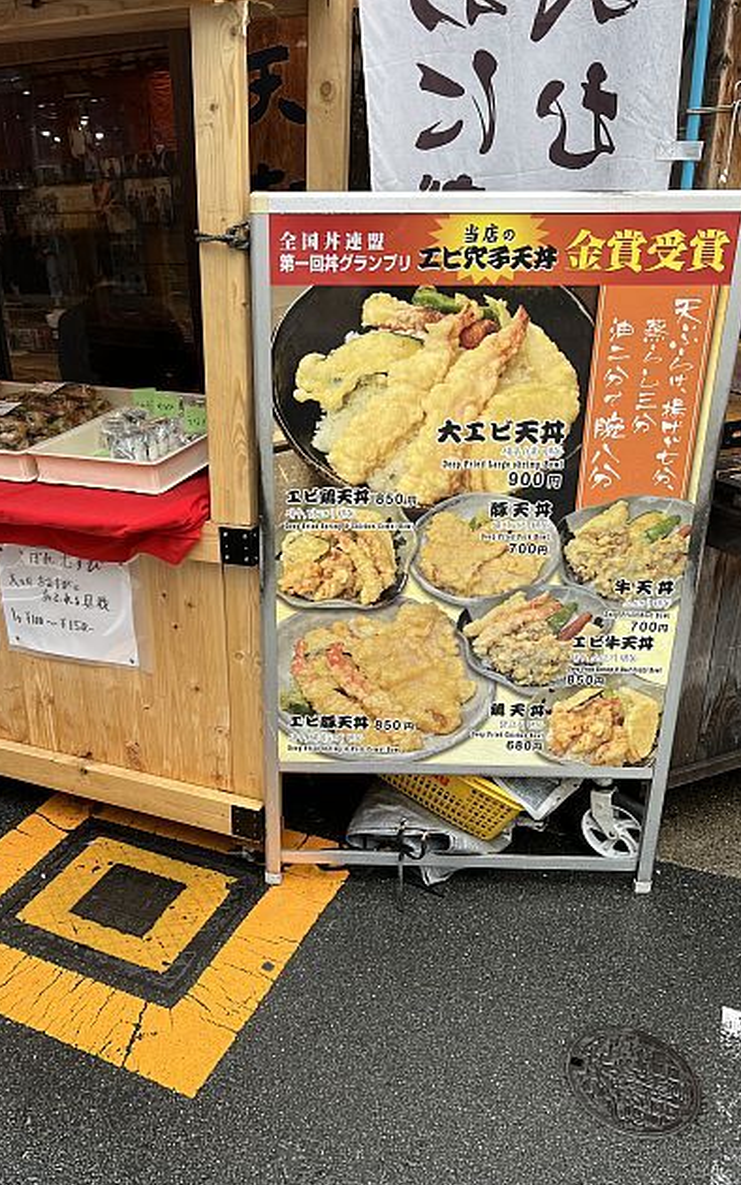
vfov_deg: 66.5
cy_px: 591
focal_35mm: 28
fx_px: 904
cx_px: 320
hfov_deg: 44.5
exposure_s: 1/121
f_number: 1.5
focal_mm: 5.7
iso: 32
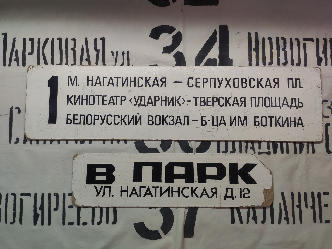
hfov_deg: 67.3
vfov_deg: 53.1
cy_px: 124
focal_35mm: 26
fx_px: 249
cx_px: 166
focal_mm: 4.77
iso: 533
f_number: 1.75
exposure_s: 1/33
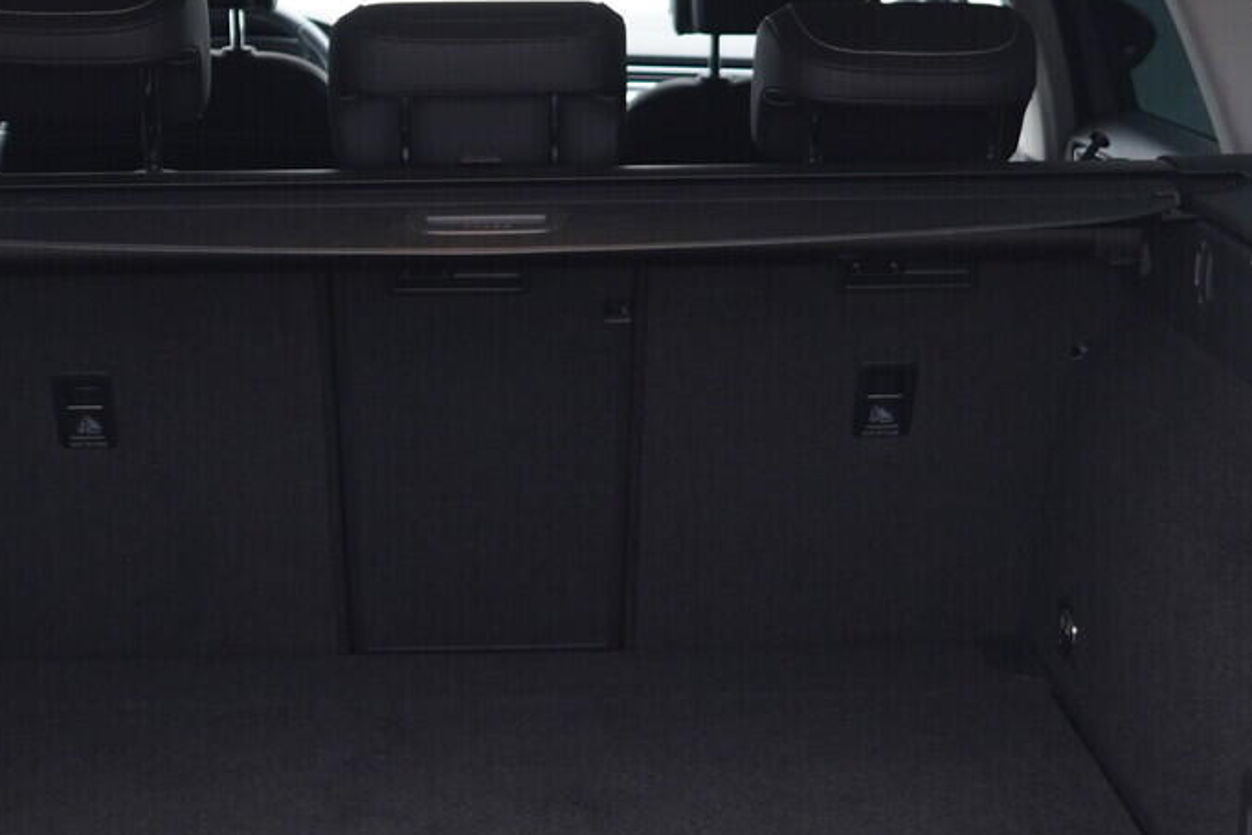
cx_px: 501
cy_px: 626
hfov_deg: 26.6
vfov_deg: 17.8
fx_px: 2644
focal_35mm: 76
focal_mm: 24
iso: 400
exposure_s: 1/40
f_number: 2.8
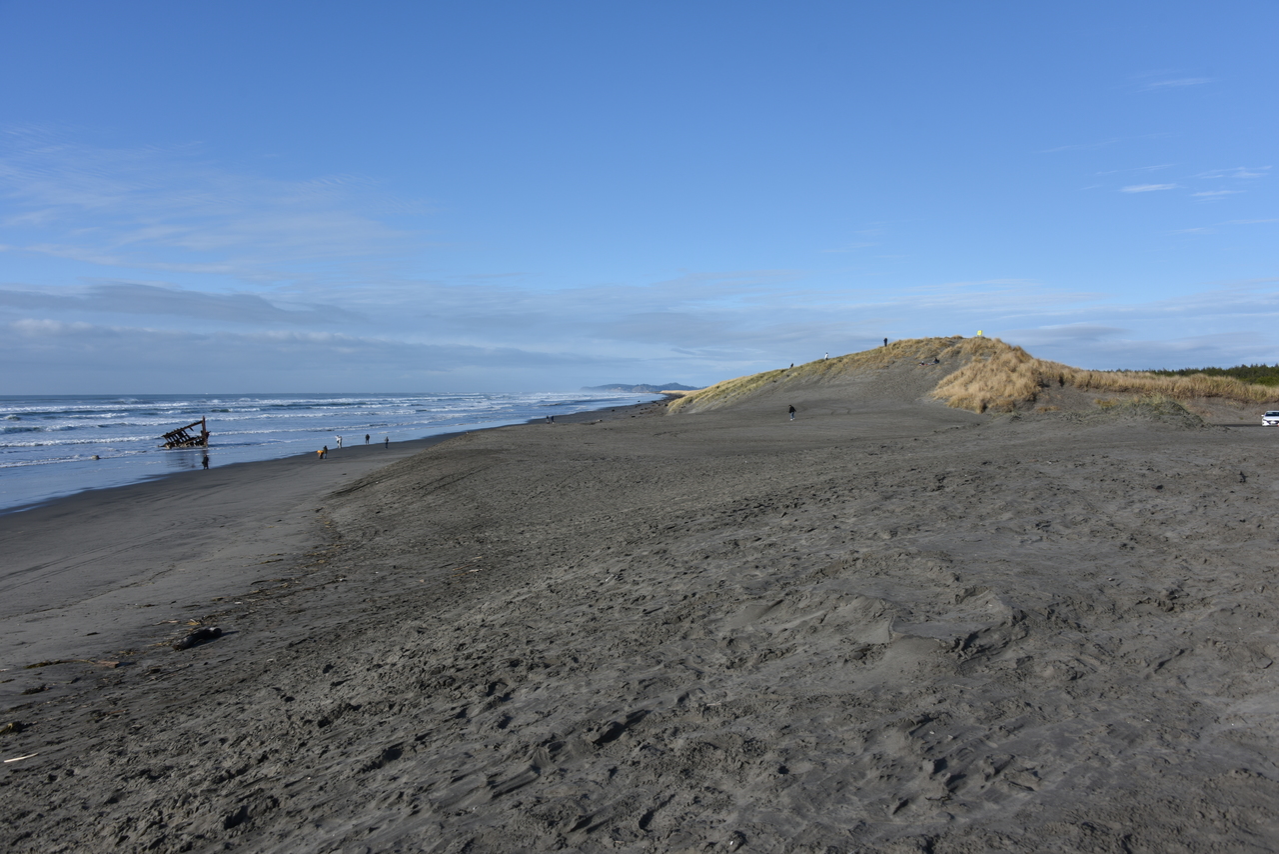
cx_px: 640
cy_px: 427
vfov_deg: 46.4
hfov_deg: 65.5
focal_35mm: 28
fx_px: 995
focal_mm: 28
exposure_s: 1/320
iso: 100
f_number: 9
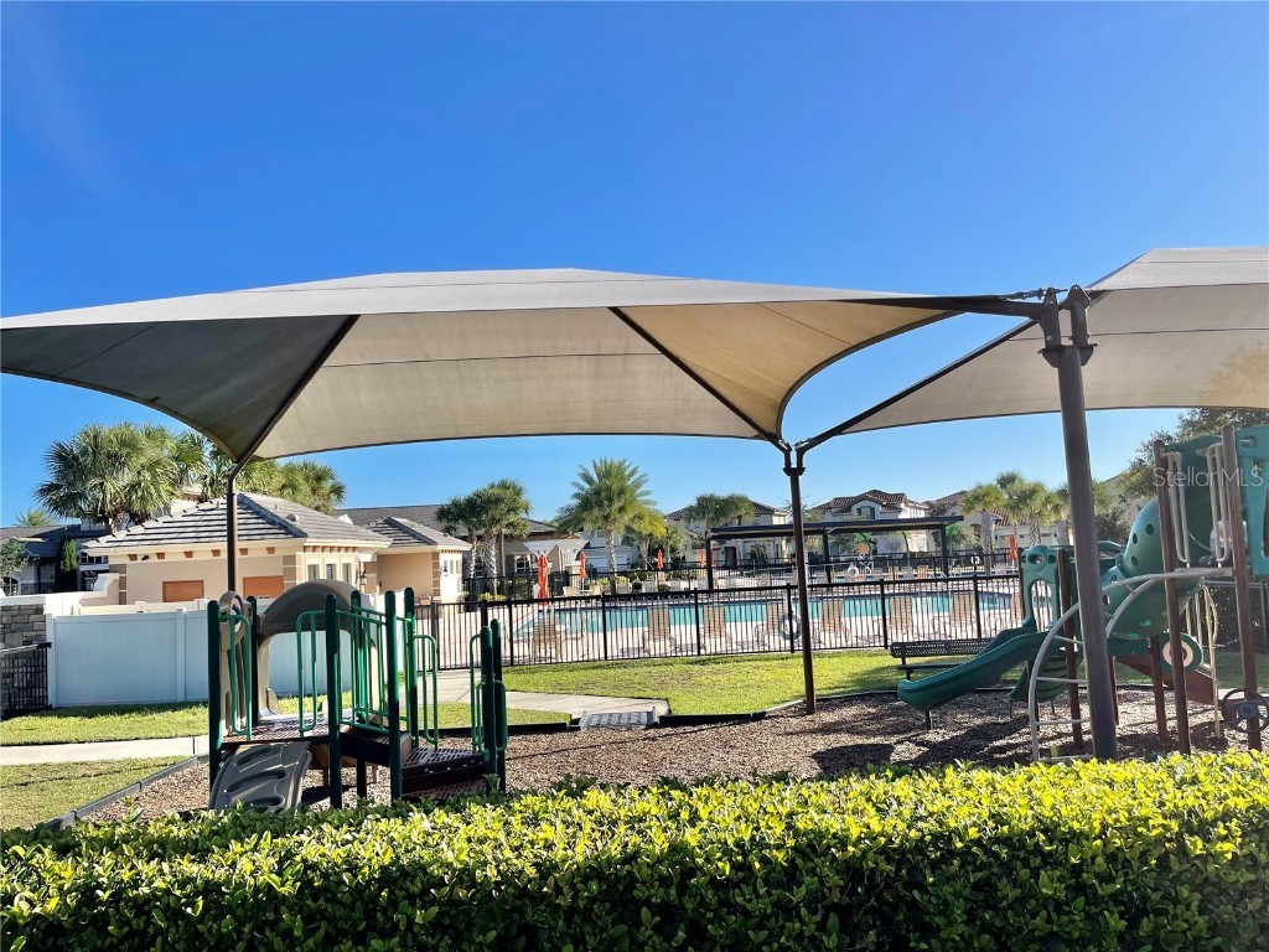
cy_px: 476
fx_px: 953
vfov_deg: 53.1
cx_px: 634
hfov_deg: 67.3
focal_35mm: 26
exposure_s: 1/3663
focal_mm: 5.1
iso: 32
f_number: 1.6
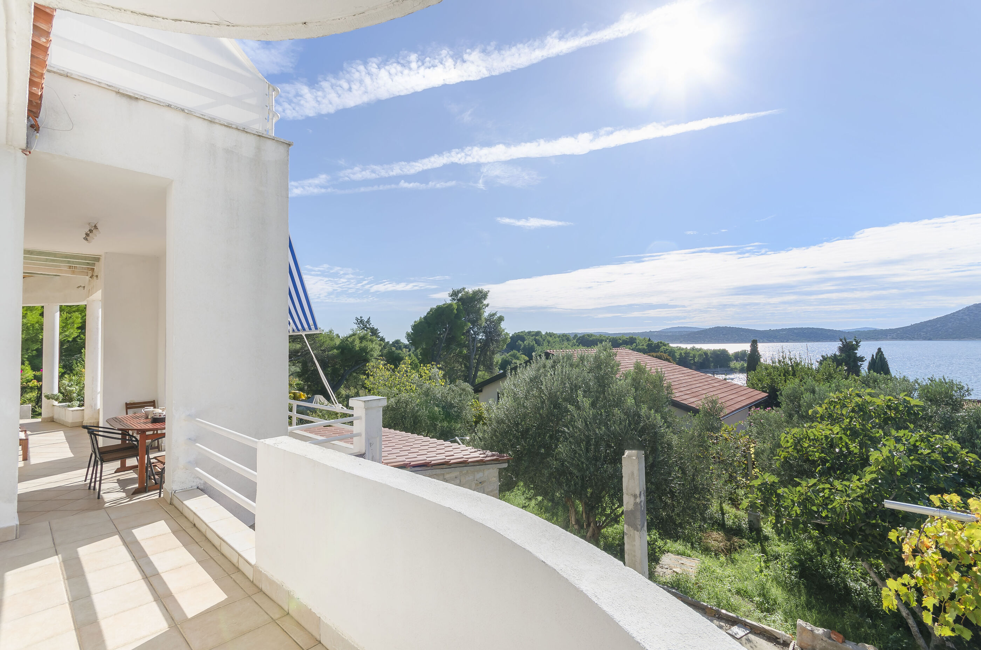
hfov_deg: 100.5
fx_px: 408
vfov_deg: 77.1
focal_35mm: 15
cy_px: 325
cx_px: 490
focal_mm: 10
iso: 100
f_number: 9
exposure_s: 1/250
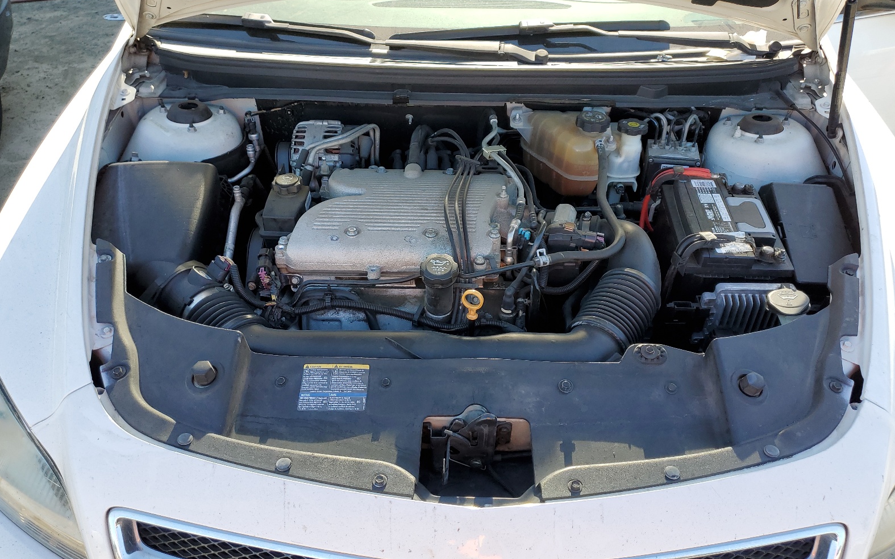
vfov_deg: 44.5
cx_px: 446
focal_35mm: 28
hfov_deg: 66.5
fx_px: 683
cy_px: 281
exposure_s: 1/500
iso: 50
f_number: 1.5
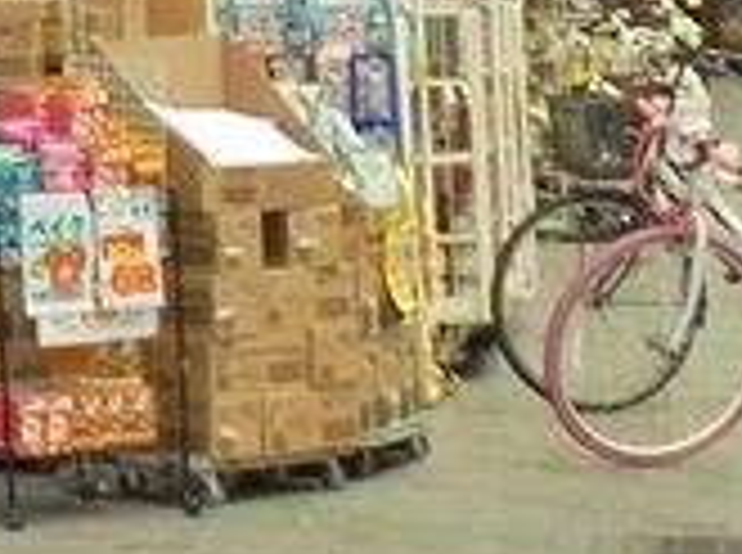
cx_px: -1093
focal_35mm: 231
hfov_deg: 7.9
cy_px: -793
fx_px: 4941
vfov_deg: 6.1
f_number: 4.2
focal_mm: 6.9
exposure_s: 1/80
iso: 100
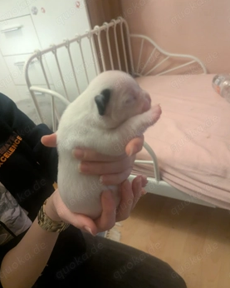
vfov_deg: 64.1
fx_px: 230
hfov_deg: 53.2
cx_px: 110
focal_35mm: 27
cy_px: 145
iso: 2429
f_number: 1.85
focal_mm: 6.81
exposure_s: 1/42.3
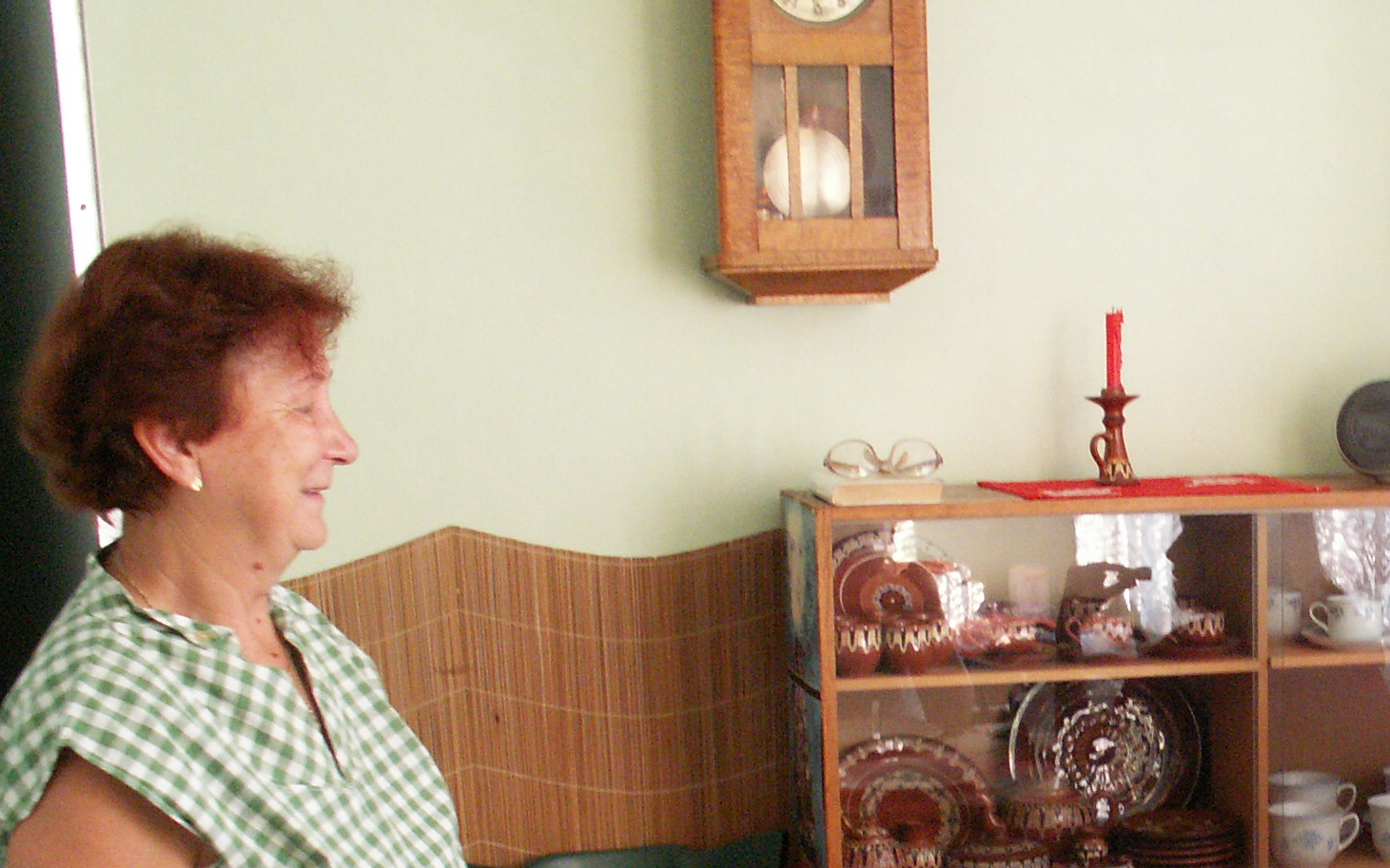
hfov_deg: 31.0
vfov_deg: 19.5
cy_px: 834
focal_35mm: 65
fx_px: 2462
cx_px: 1046
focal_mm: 5.86
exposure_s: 1/15
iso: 160
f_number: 2.8
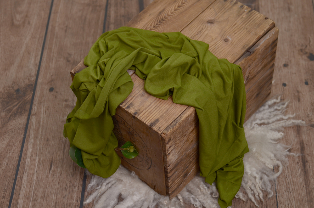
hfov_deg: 28.1
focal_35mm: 72
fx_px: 627
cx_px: 157
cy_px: 104
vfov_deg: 18.8
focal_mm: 48
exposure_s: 1/100
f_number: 4
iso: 200
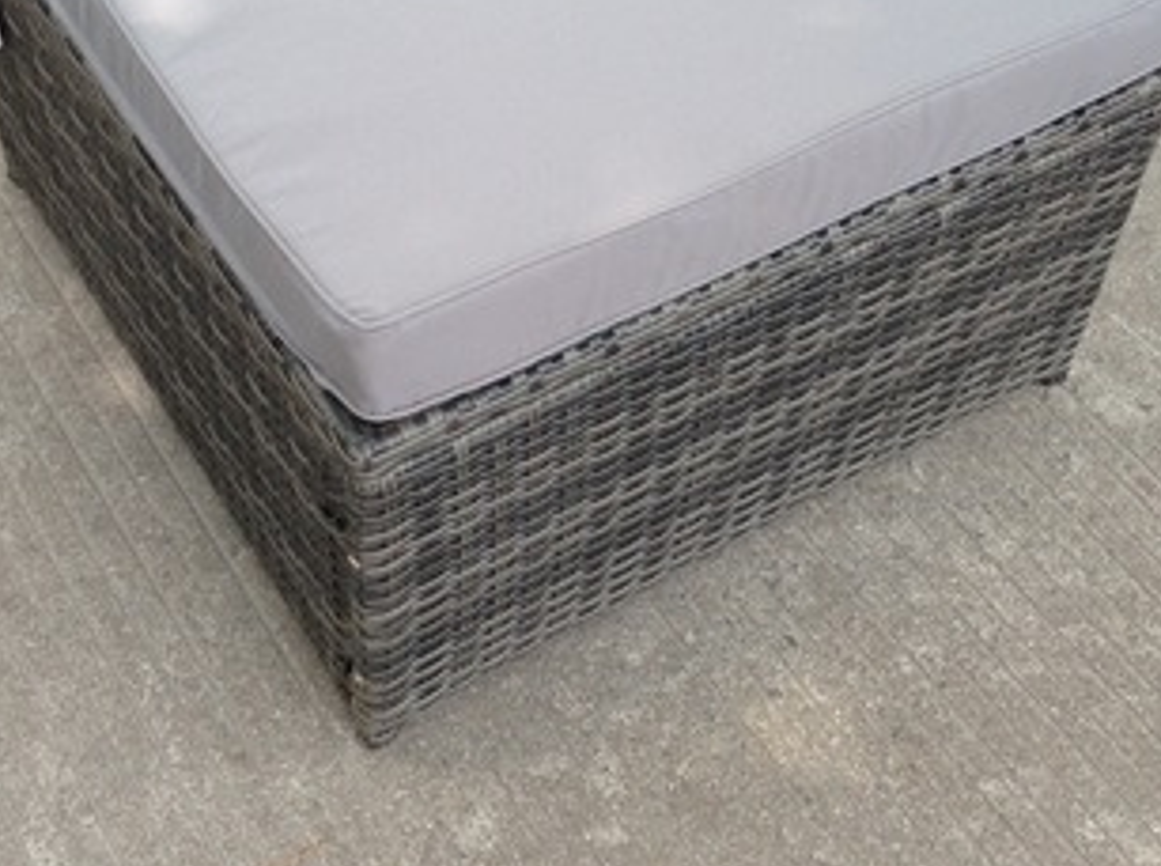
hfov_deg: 30.8
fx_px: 2109
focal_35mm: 63
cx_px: 543
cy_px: 248
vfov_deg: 23.0
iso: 50
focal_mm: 4.28
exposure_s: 1/305
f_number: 2.4
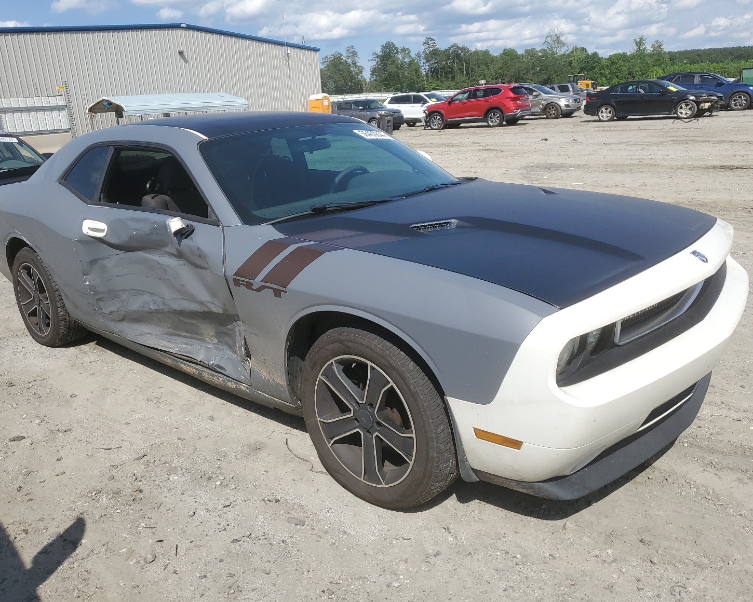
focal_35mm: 28
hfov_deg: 62.2
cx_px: 358
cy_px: 297
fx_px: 624
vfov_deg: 51.5
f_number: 1.5
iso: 50
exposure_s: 1/3333
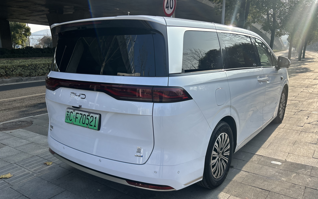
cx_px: 165
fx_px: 251
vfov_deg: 43.1
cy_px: 109
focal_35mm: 29
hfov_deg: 64.6
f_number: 1.5
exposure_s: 1/2632
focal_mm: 5.7
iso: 50
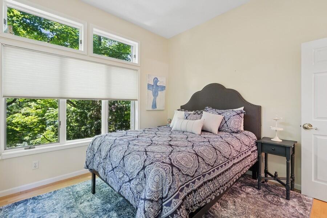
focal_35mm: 16
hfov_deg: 96.7
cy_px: 109
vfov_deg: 73.7
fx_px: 145
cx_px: 164
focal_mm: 16
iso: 400
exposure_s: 1/4
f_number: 8
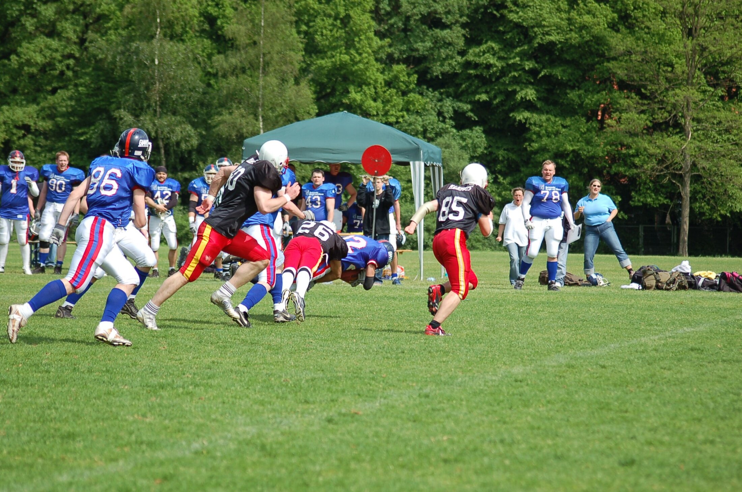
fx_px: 3703
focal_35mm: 180
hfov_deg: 11.4
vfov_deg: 7.6
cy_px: 246
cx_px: 371
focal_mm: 120
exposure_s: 1/1250
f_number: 4.5
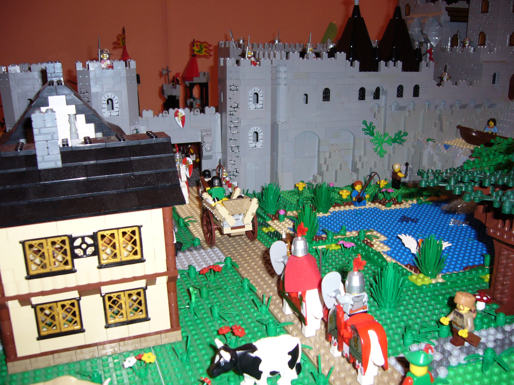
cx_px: 257
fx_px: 520
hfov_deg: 52.6
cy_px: 192
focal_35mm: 35
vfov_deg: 40.7
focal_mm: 5.8
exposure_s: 1/30
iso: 100
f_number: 2.8
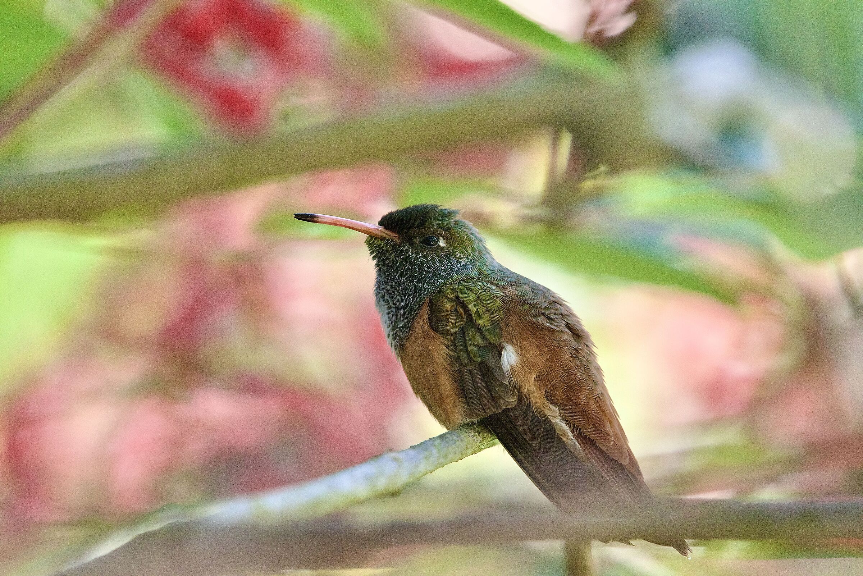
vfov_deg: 2.8
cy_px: 288
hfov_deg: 4.1
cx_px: 432
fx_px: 11990
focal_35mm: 500
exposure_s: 1/1000
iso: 7184
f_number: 6.3
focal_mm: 500
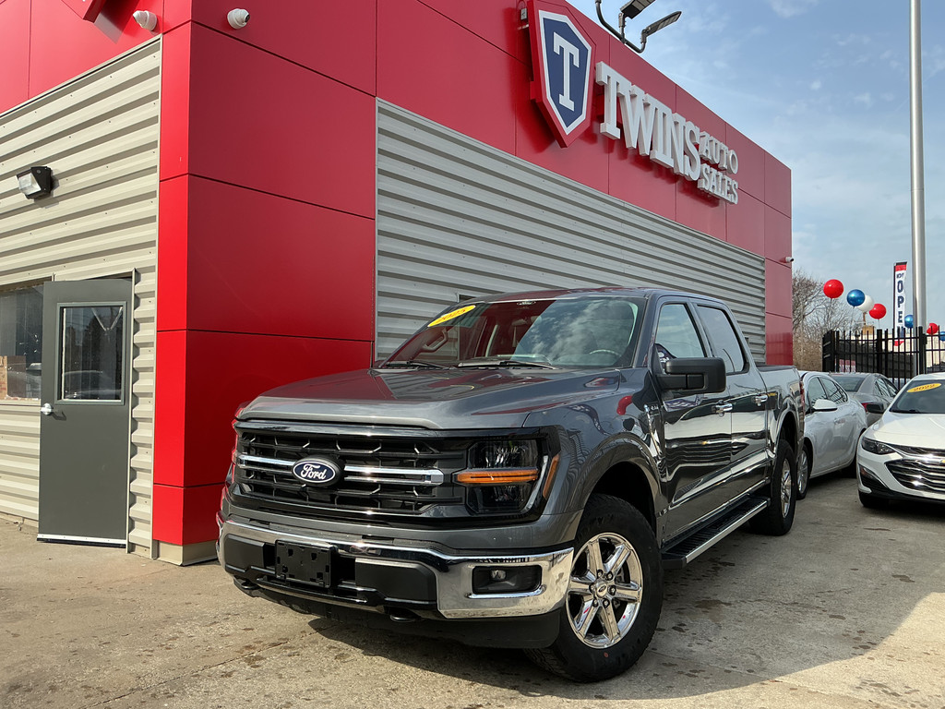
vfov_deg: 48.2
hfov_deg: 61.7
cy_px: 354
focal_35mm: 29
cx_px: 472
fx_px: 792
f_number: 1.8
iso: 25
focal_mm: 3
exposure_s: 1/1015
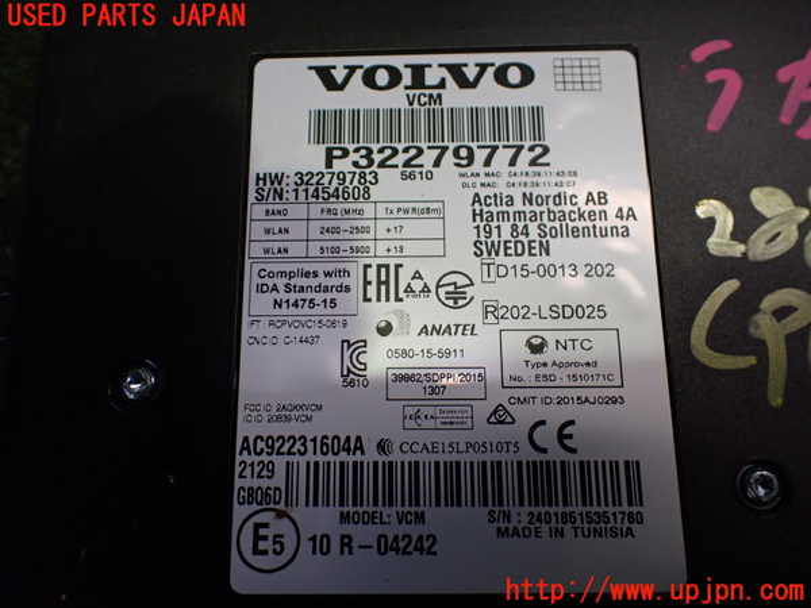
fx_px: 703
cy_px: 304
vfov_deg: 46.8
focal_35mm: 30
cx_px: 406
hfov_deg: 60.0
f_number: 2.3
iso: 400
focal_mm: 5.4
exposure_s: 1/125
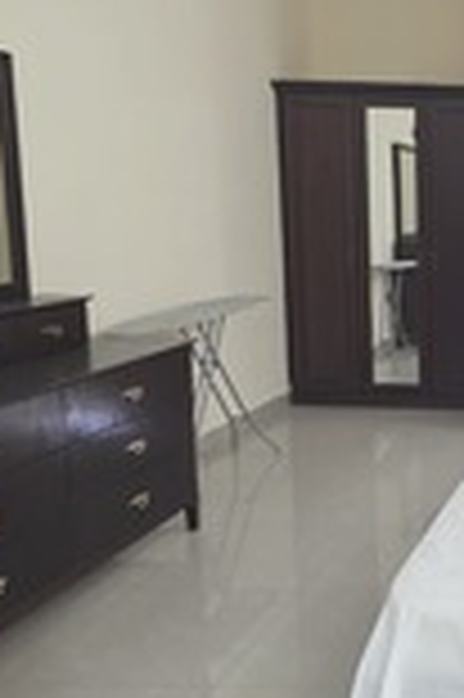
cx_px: 673
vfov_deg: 48.5
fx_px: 775
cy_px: 340
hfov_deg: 25.9
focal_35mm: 40
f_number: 1.9
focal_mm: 2.2
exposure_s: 1/50
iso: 500
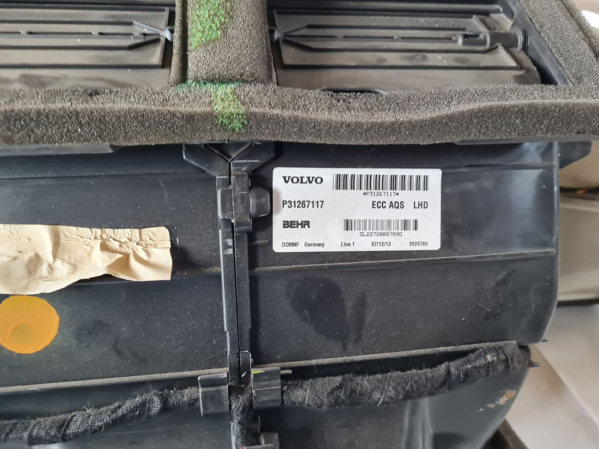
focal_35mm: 26
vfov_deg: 53.1
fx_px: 450
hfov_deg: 67.3
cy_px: 224
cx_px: 300
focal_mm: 5.4
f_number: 1.8
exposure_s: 1/100
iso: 320
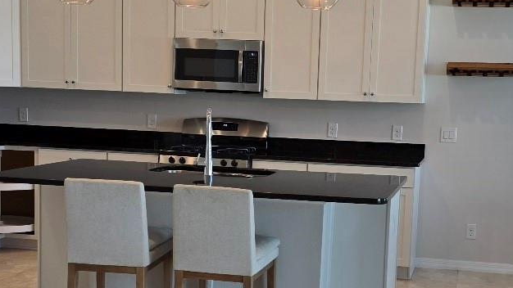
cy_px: 196
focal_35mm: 64
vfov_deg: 18.8
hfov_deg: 32.8
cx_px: 285
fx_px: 870
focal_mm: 6.3
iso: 64
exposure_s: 1/120
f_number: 1.7
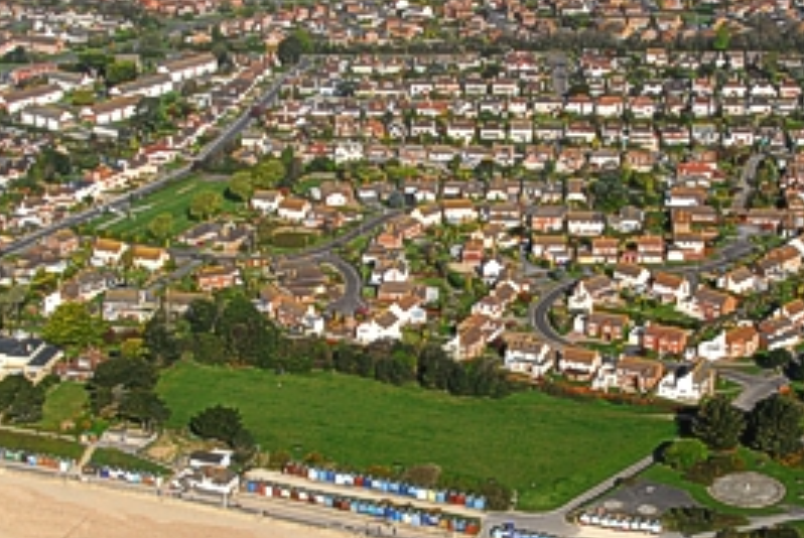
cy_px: 370
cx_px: 517
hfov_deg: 32.6
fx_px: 1364
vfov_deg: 22.2
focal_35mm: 61
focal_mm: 24
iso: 160
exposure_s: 1/400
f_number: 8
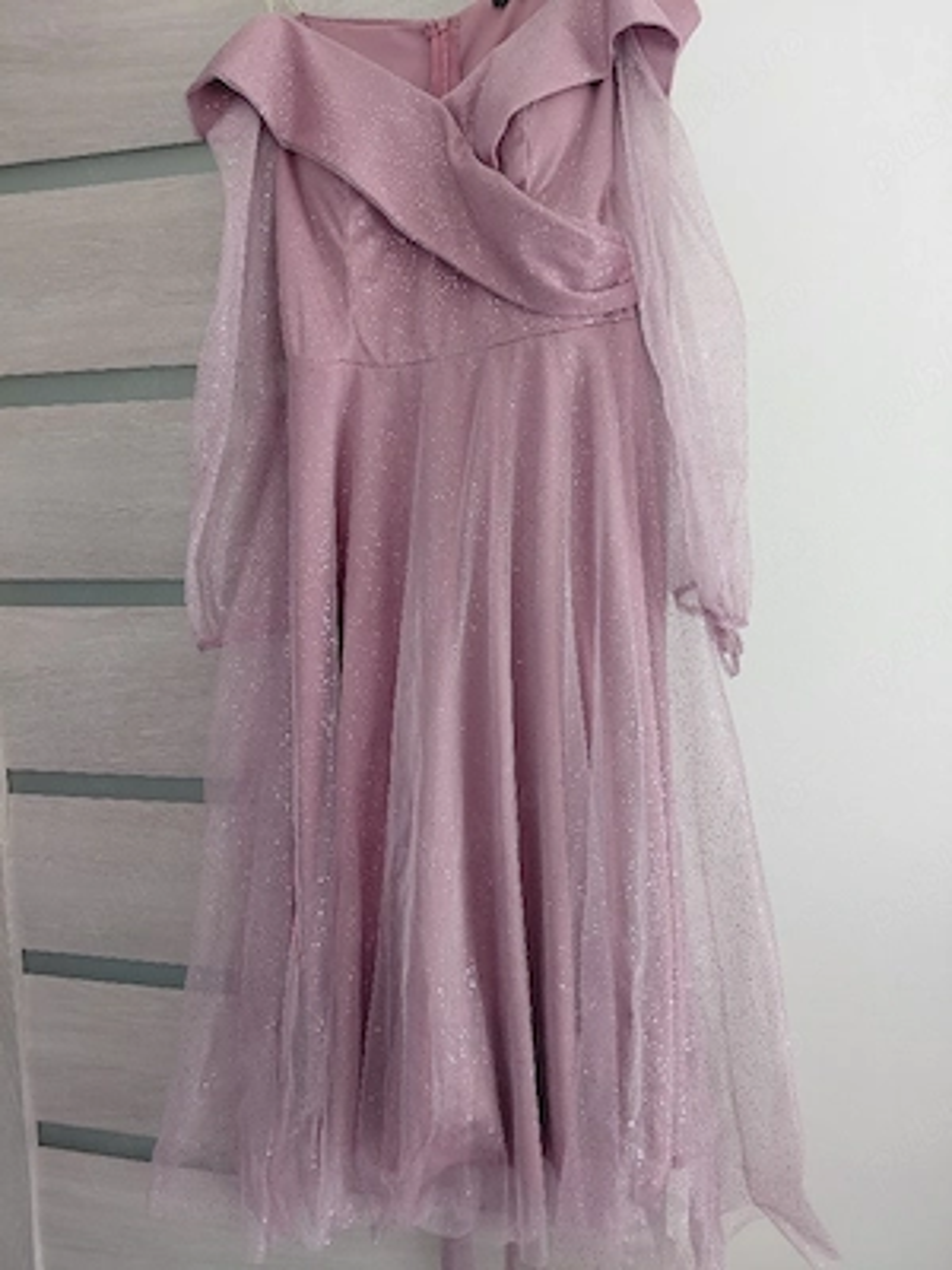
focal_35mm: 25
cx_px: 476
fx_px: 917
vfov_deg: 69.4
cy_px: 635
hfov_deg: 54.9
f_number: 1.8
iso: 250
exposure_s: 1/100
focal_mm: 4.69
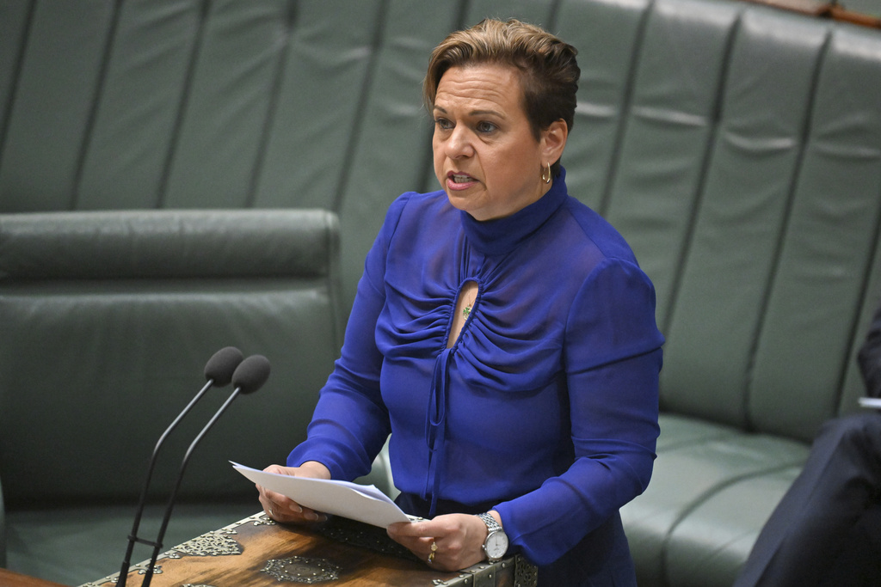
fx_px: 9055
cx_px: 440
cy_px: 294
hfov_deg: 5.6
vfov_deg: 3.7
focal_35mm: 370
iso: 6400
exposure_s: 1/500
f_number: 4
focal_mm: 370
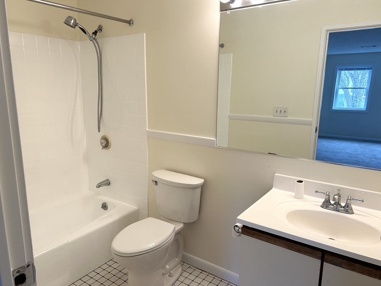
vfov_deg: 53.1
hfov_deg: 67.3
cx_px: 190
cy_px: 143
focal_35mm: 26
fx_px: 286
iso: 80
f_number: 1.5
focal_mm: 5.7
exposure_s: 1/120
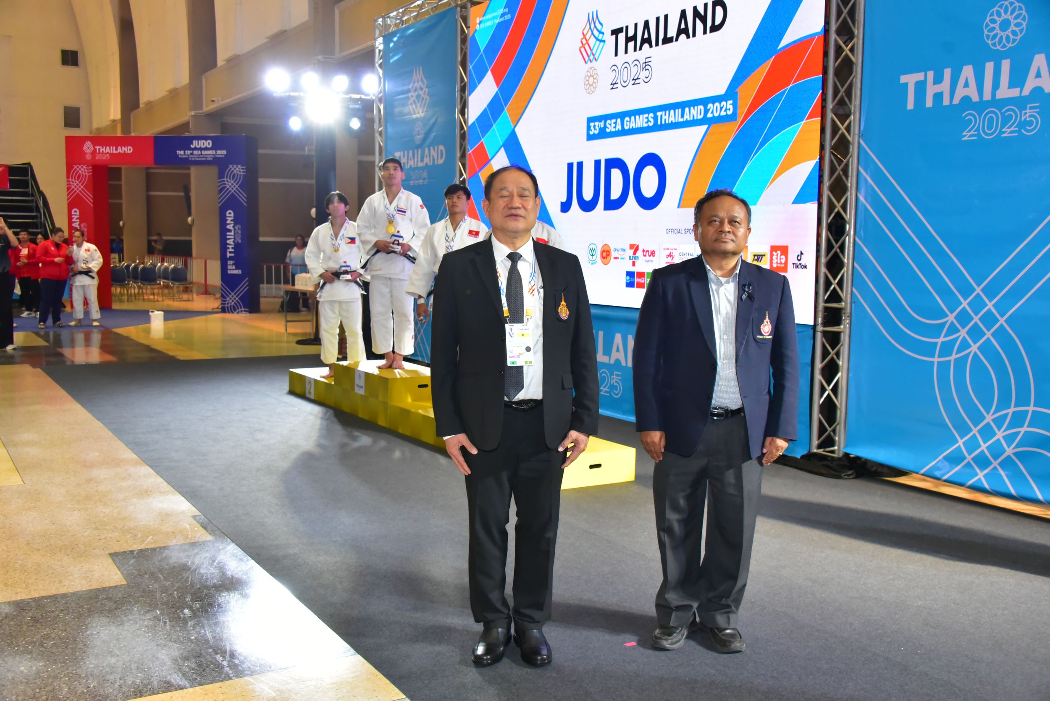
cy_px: 350
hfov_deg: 54.4
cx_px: 525
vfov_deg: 37.9
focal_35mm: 35
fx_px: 1021
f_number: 5.6
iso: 5000
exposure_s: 1/160
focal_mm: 35
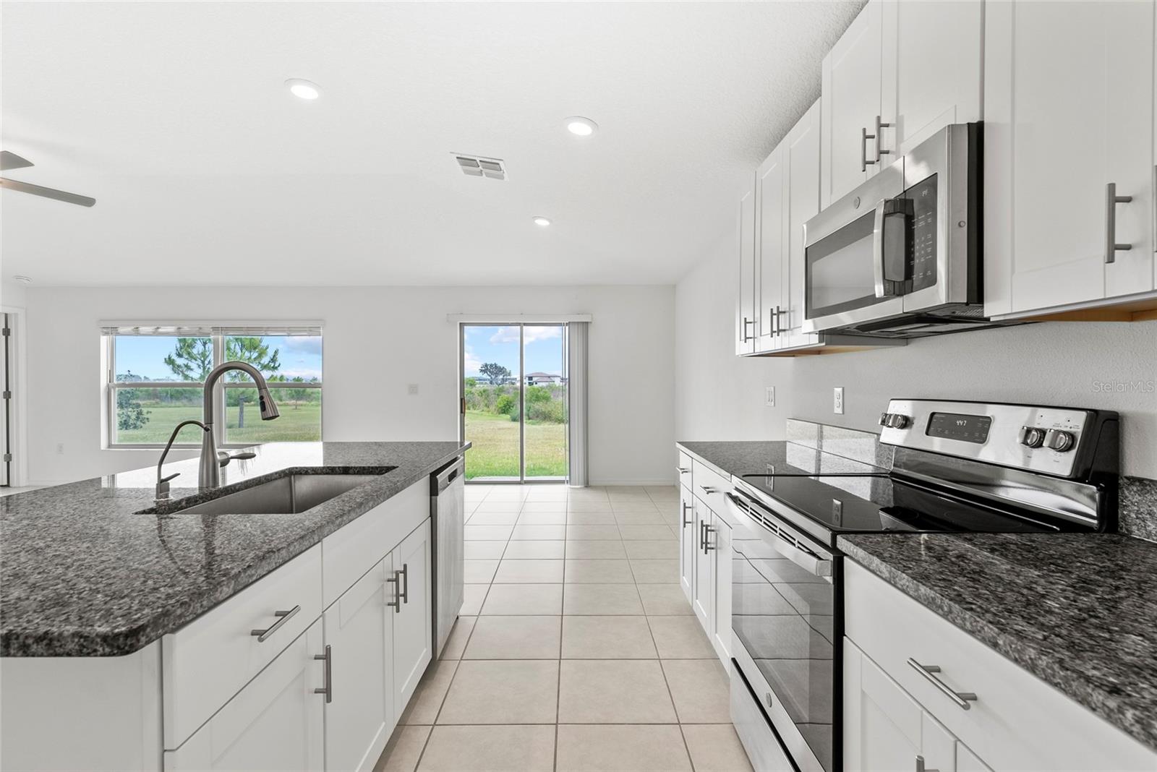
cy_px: 386
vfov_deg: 73.8
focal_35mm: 16
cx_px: 578
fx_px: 514
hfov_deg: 96.7
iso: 400
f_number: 8
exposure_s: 1/8
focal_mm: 16
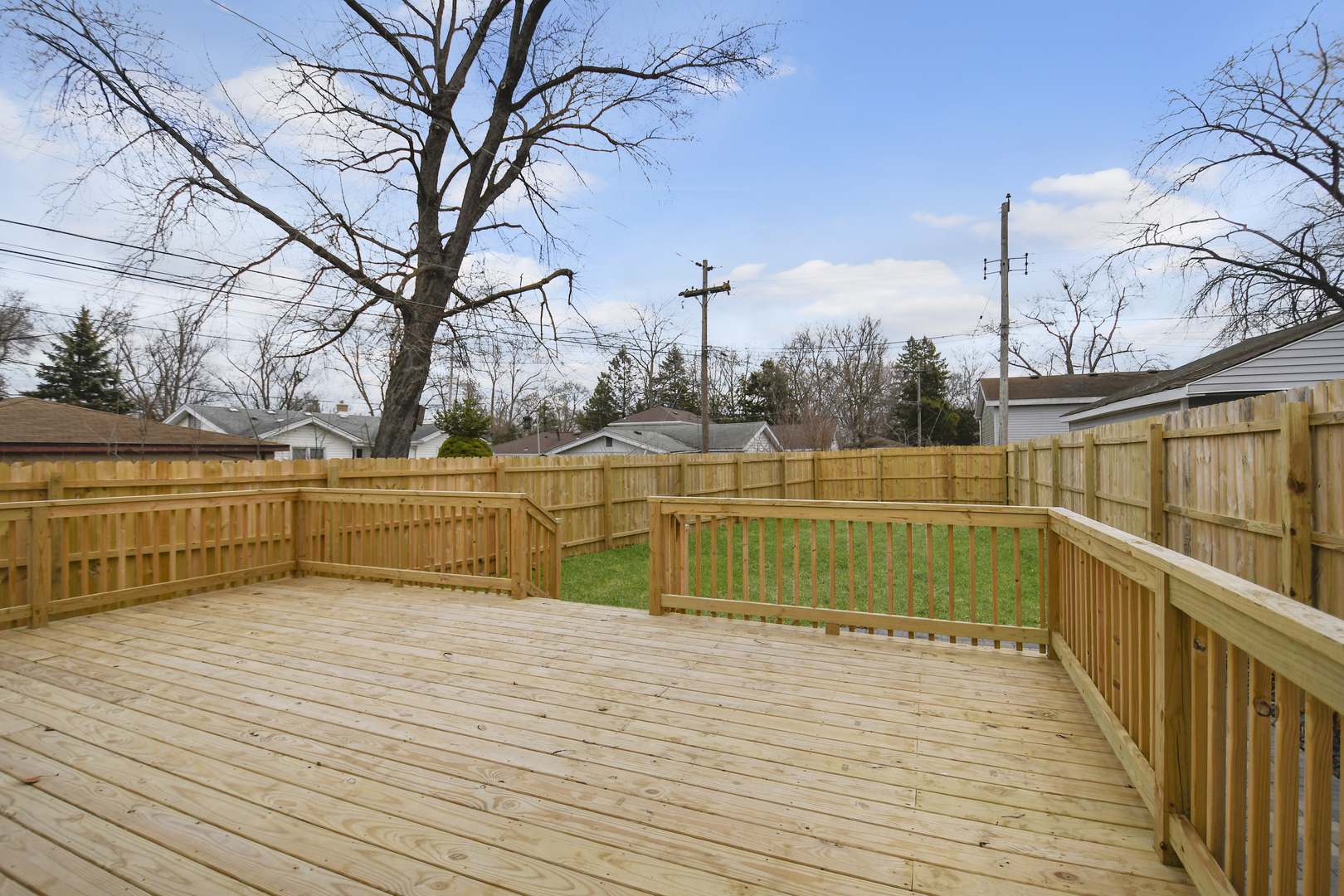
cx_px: 672
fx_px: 560
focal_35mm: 15
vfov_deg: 77.3
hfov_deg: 100.4
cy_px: 448
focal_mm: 10
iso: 200
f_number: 3.5
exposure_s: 1/8000
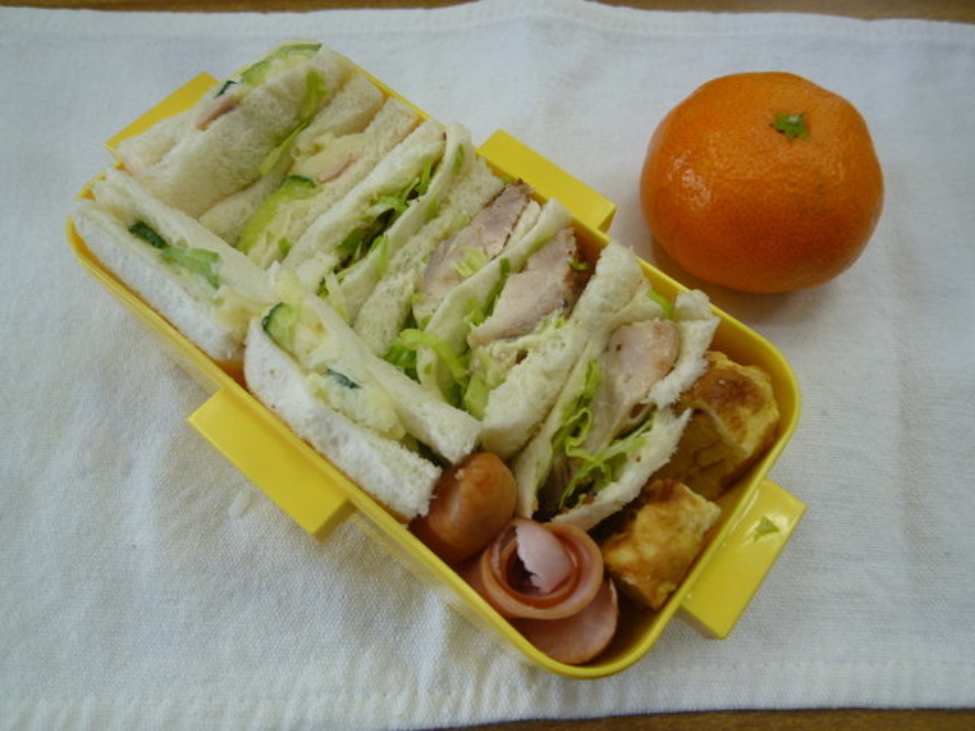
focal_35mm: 24
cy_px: 366
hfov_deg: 71.6
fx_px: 676
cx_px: 488
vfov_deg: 56.8
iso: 100
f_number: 2.2
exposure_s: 1/60
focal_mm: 4.3
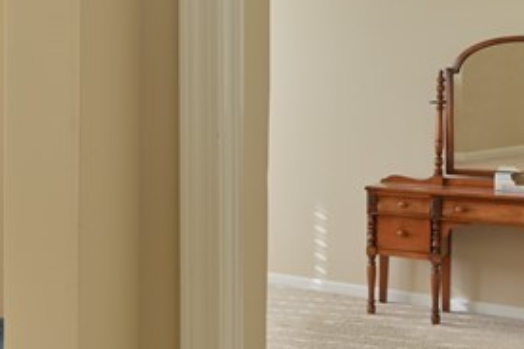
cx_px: -304
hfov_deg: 25.2
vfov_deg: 24.4
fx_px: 800
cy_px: 104
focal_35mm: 55
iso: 400
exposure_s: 1/30
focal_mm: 14
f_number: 9
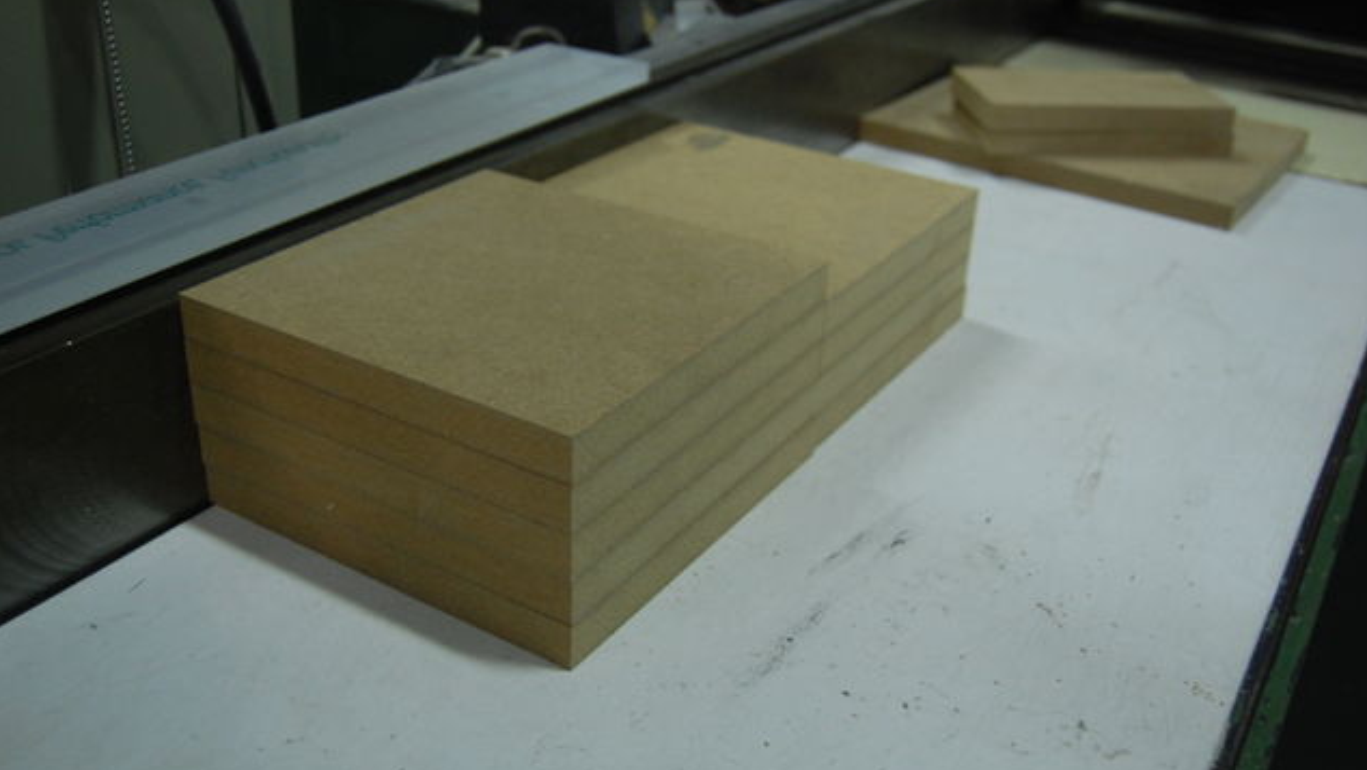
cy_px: 377
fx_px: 1378
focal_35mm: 38
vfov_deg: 31.2
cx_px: 684
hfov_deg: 52.8
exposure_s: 1/10
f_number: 4
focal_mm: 24
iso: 800
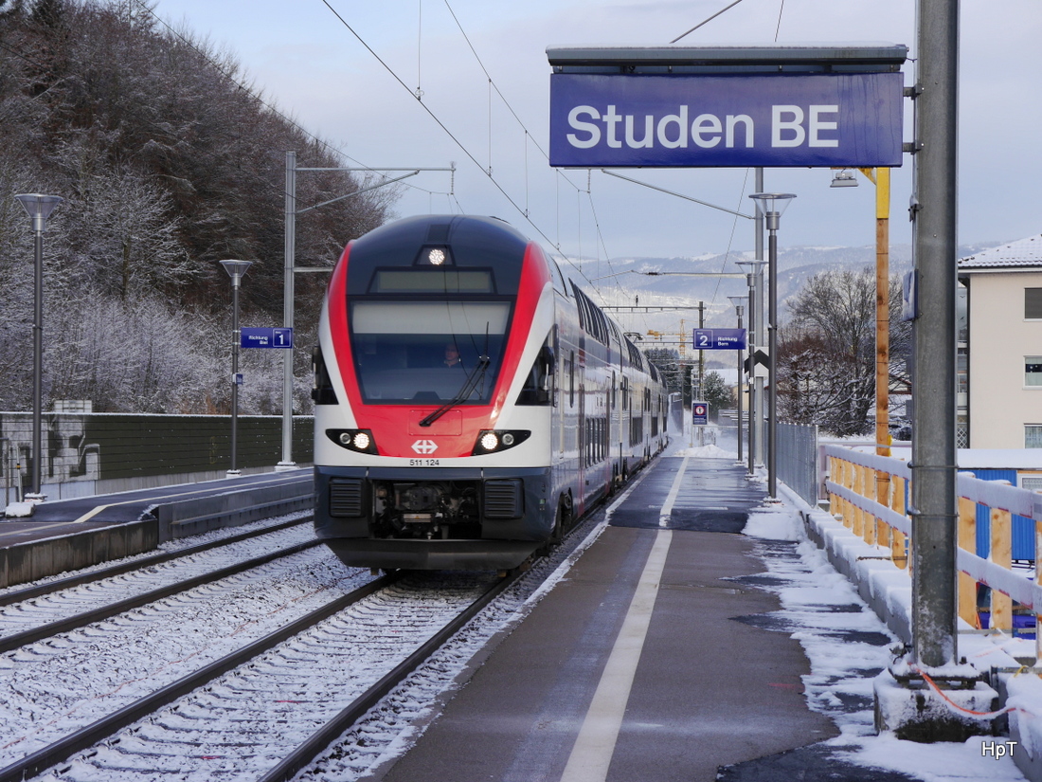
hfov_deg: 23.3
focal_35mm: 84
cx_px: 521
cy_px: 391
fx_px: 2529
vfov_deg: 17.6
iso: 160
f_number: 7.1
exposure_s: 1/250
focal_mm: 42
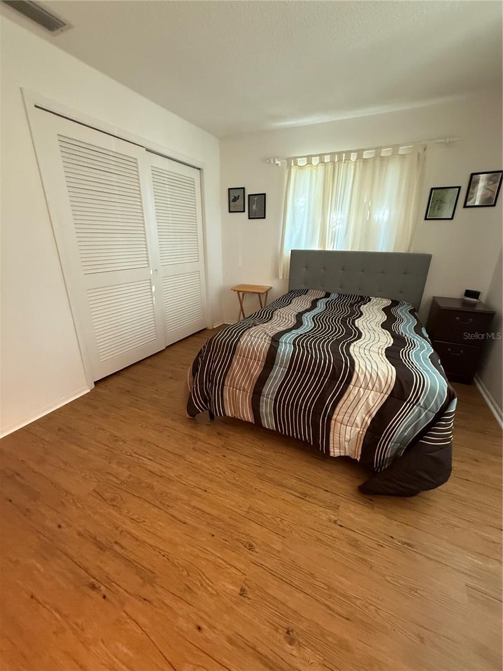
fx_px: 271
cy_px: 336
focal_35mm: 14
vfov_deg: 102.1
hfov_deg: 85.7
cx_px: 252
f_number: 2.2
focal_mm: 2.22
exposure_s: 1/60
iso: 500
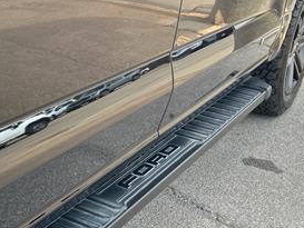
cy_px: 176
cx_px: 88
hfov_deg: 31.3
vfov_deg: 23.8
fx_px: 536
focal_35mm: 61
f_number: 1.5
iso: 50
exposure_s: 1/521
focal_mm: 5.7
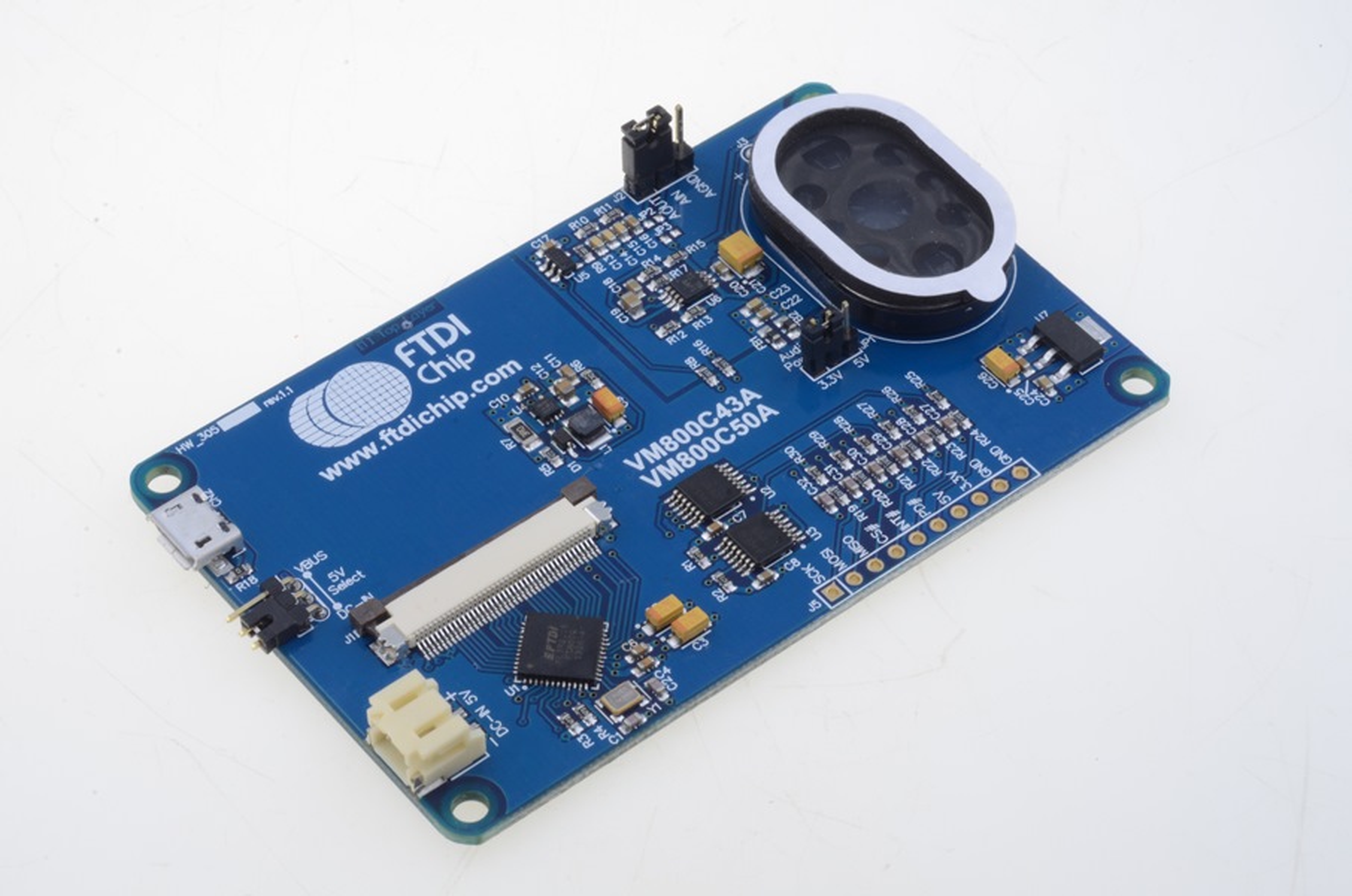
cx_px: 676
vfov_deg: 15.1
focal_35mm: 90
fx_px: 3373
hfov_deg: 22.7
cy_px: 448
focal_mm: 60
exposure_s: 1.3
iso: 100
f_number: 36
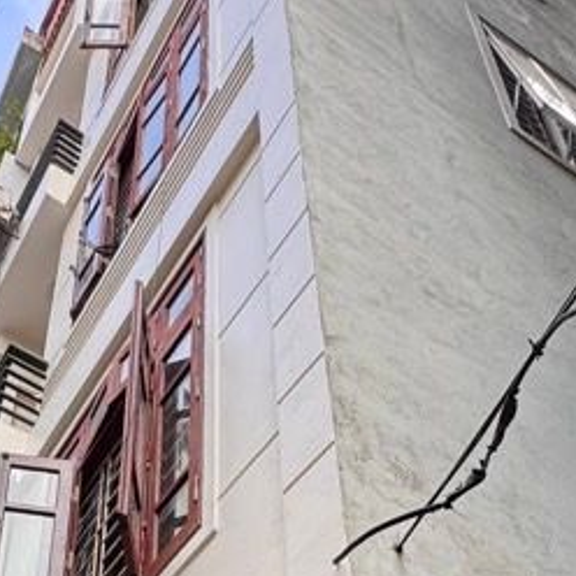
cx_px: 209
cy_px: 739
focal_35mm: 51
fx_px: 960
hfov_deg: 33.2
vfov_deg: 28.0
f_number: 2.2
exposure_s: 1/257
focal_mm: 2.22
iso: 40
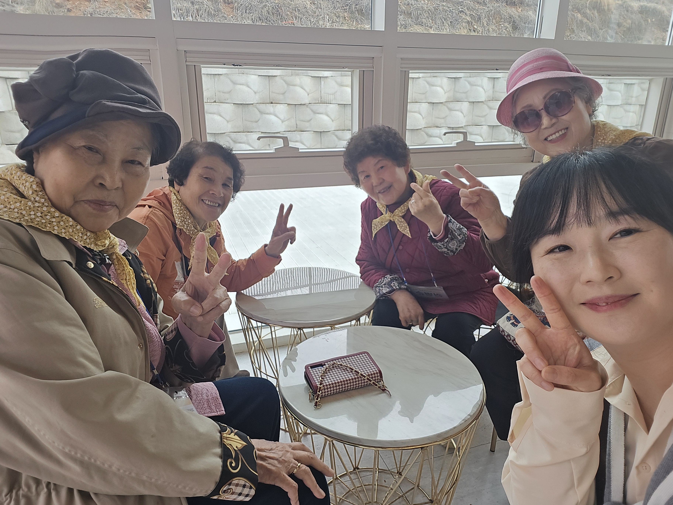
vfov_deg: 58.9
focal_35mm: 23
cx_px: 336
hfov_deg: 73.9
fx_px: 447
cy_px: 252
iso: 64
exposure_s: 1/120
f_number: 2.2
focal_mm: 2.9
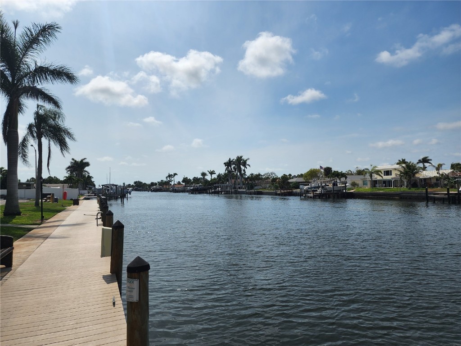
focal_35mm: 23
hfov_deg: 73.9
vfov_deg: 58.9
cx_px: 230
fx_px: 306
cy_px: 173
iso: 12
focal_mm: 6.4
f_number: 1.8
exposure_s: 1/3238
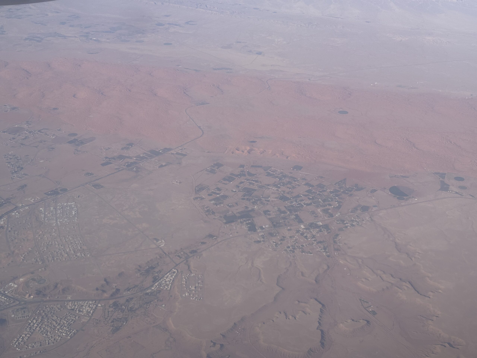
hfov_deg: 39.7
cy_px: 179
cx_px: 238
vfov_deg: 30.3
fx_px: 661
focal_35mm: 48
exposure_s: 1/5263
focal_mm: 6.86
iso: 64
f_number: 1.78
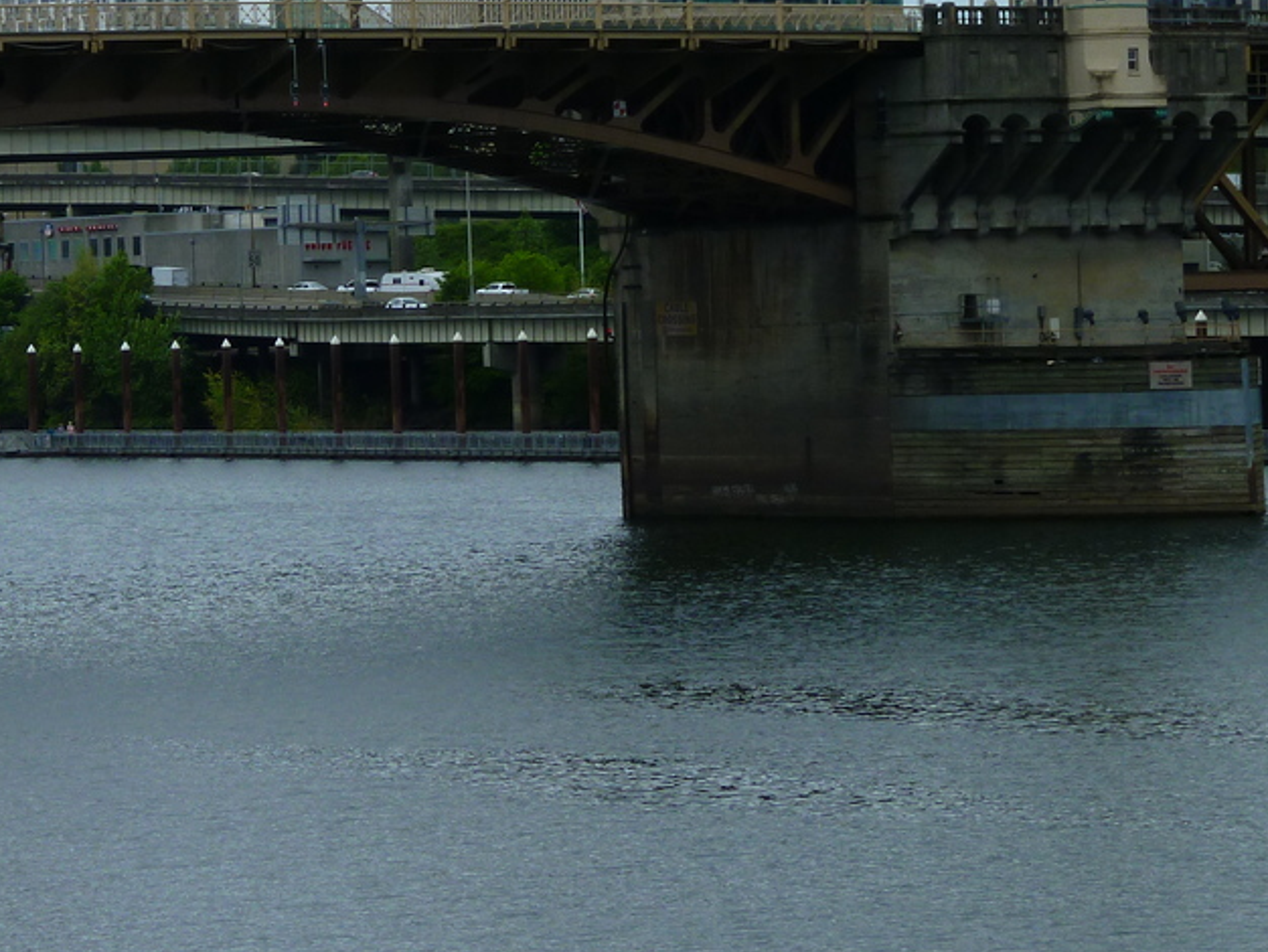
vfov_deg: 8.0
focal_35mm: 186
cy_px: 247
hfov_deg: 10.6
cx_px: 81
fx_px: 6816
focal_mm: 16.4
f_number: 5.1
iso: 80
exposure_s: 1/250
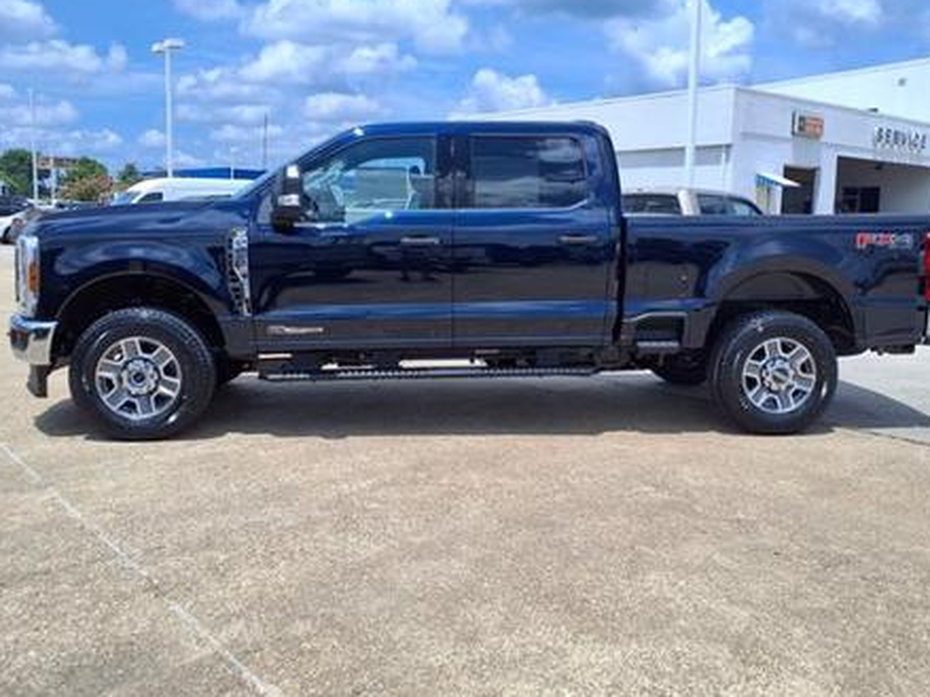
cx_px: 494
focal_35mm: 31
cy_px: 305
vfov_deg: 45.3
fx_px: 833
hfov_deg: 58.3
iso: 40
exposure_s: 1/2500
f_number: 1.9
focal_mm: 3.58
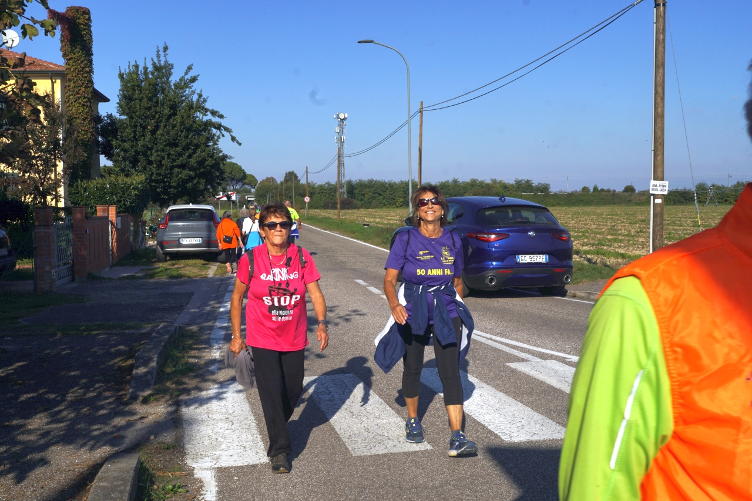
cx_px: 376
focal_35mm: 39
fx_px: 815
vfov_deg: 34.2
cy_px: 250
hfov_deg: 49.6
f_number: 16
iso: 100
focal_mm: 26
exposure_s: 1/250
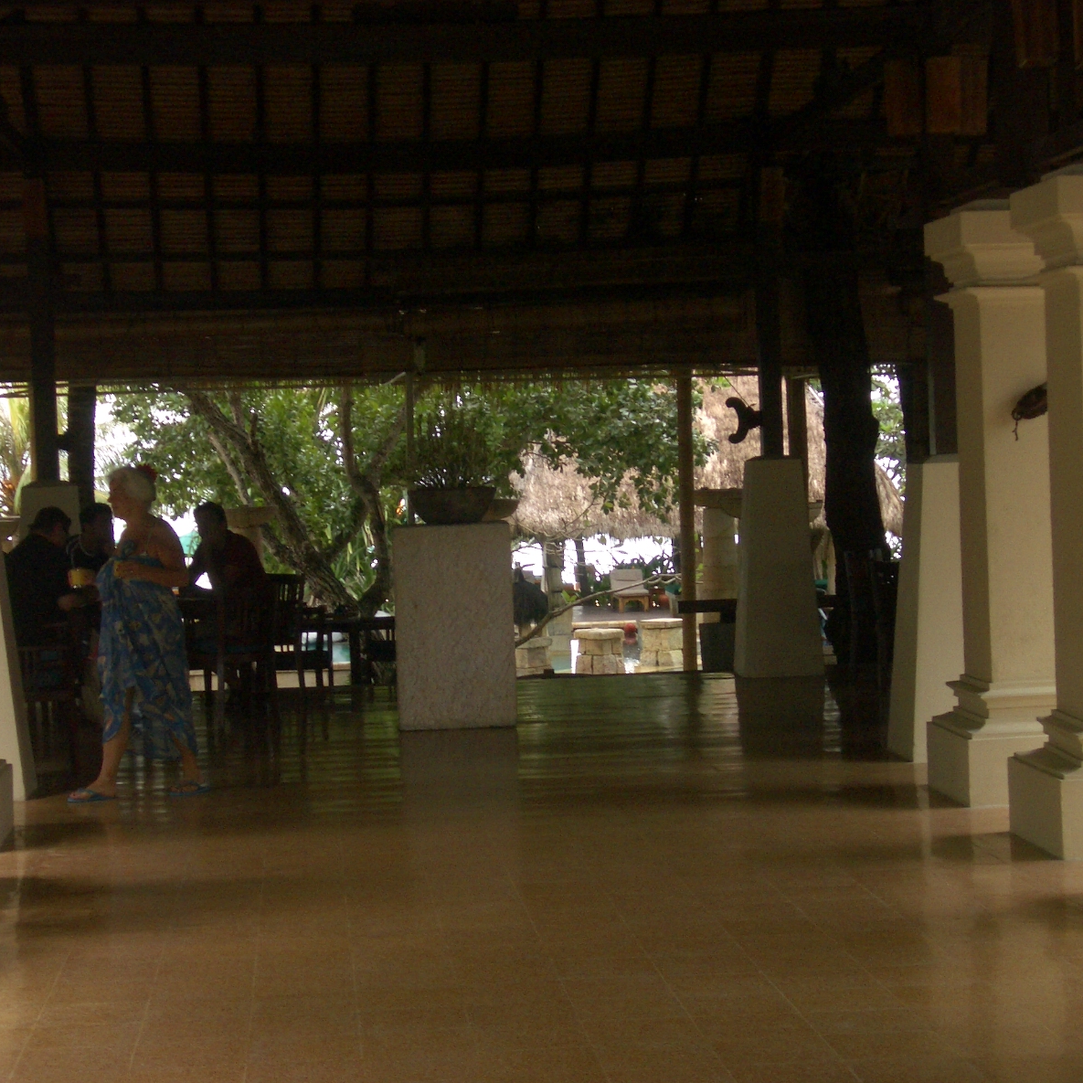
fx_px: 2619
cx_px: 536
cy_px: 541
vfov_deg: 23.4
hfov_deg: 23.4
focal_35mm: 74
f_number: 3.5
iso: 100
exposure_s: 1/60
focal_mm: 10.2
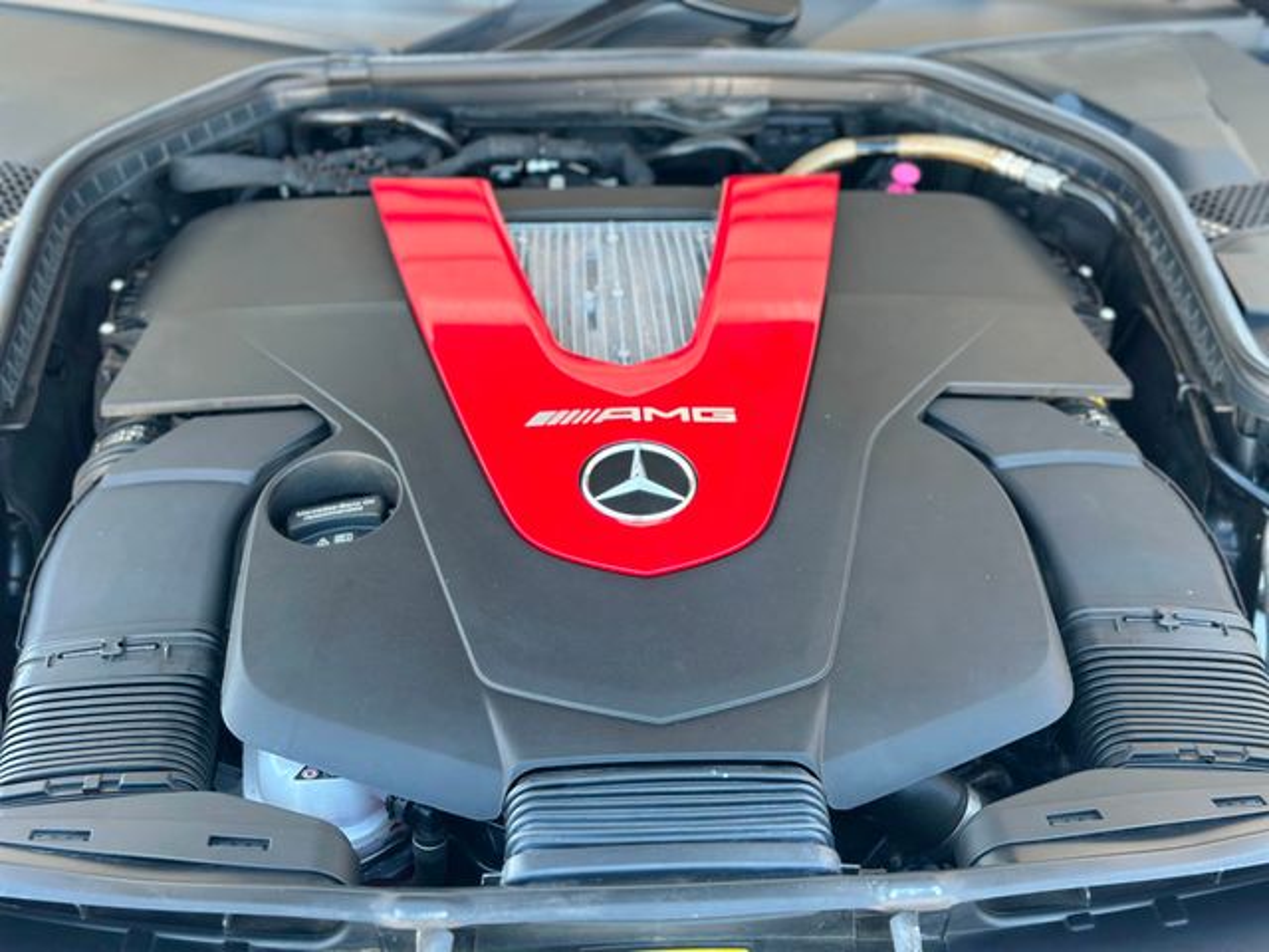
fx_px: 1760
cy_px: 476
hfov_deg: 39.7
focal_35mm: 48
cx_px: 634
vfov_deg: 30.3
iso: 125
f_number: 1.78
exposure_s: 1/150
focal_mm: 6.86
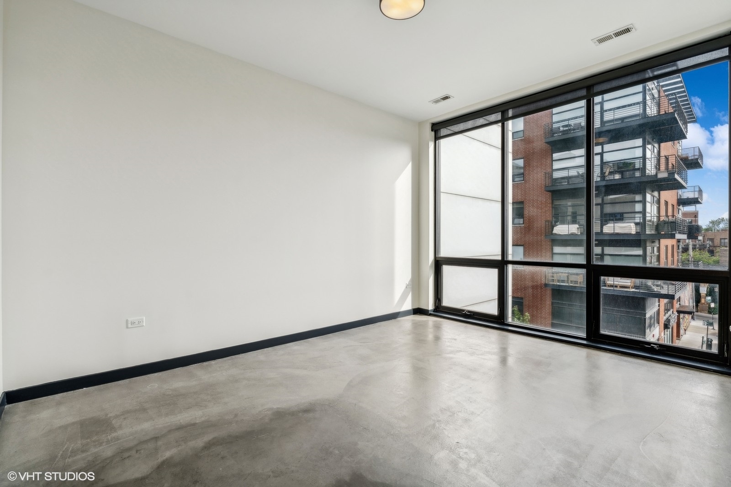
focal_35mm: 16
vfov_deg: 73.7
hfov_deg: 96.7
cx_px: 366
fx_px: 325
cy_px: 244
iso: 320
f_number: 8
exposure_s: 1/160
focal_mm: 16
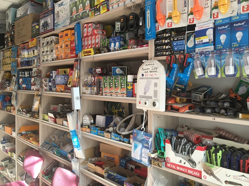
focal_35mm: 29
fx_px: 209
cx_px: 124
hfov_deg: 61.7
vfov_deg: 48.2
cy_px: 93
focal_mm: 4.15
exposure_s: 1/100
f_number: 2.2
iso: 40
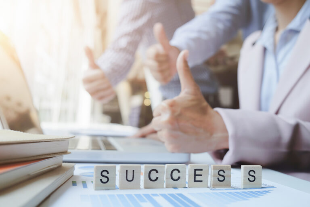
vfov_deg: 35.1
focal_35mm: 38
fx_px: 327
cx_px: 155
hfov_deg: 50.7
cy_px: 104
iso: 400
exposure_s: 1/500
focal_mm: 25.4
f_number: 4
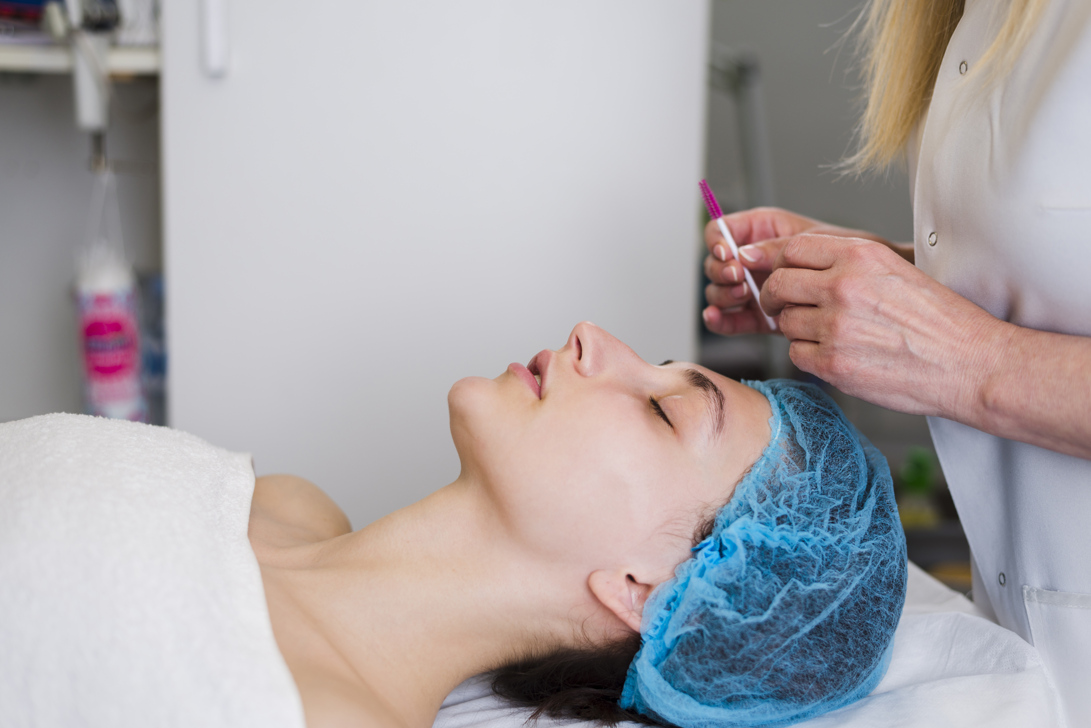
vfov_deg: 27.0
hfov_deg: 39.6
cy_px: 364
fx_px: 1516
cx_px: 546
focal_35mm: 50
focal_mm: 50
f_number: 2.8
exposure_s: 1/125
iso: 125
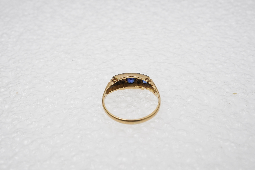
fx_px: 319
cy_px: 85
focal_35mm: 45
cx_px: 128
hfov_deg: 43.6
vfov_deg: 29.9
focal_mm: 30
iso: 500
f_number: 22
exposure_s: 1/125
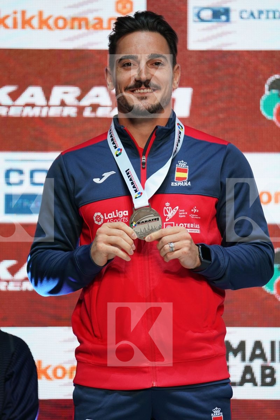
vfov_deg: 7.3
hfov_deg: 4.9
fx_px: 3301
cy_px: 210
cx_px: 140
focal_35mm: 283
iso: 400
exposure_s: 1/250
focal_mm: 189
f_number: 2.8
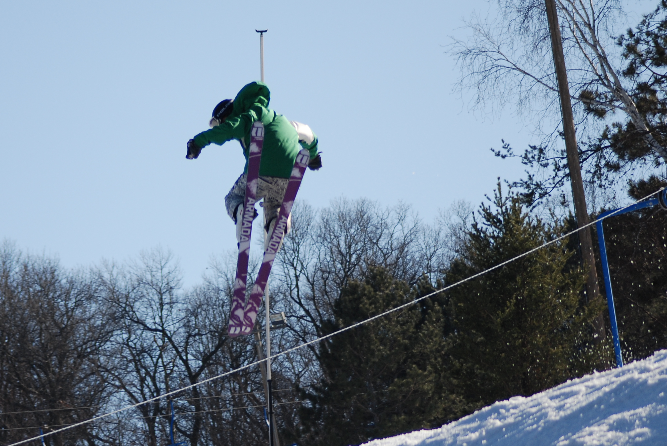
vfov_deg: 4.6
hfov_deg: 6.8
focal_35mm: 302
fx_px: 5598
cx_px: 194
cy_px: 217
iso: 160
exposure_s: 1/1000
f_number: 5
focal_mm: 125
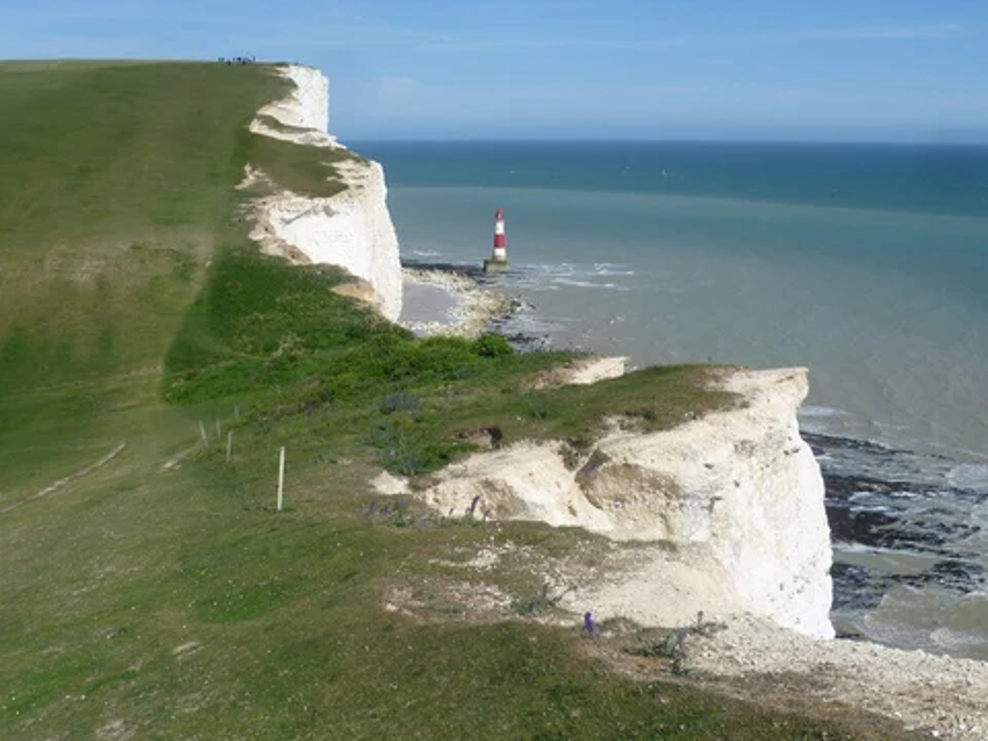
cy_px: 370
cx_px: 494
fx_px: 1284
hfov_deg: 42.1
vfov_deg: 32.2
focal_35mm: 45
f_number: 10
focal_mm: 8
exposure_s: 1/160
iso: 80
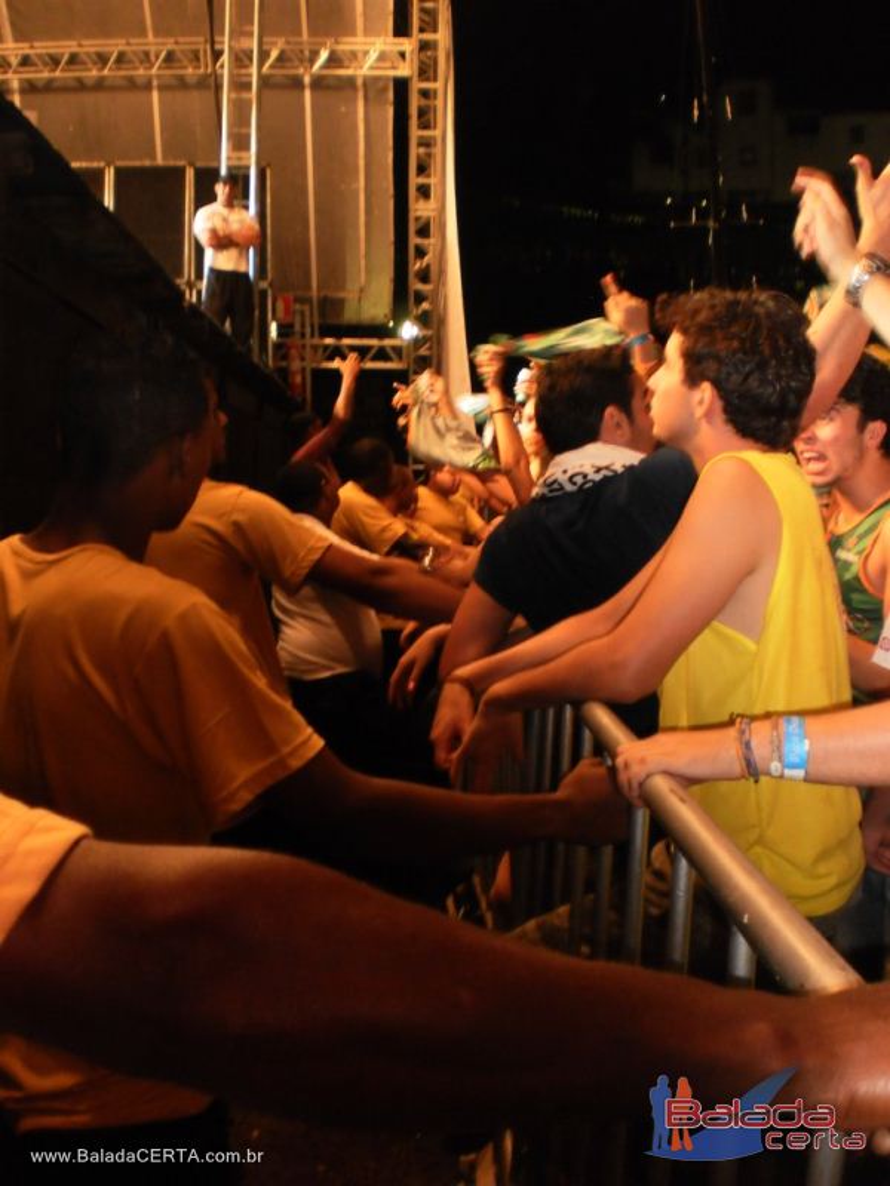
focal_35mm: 36
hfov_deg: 39.7
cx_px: 445
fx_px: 1234
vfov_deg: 51.4
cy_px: 593
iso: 250
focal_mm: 6.3
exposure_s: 1/30
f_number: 3.1
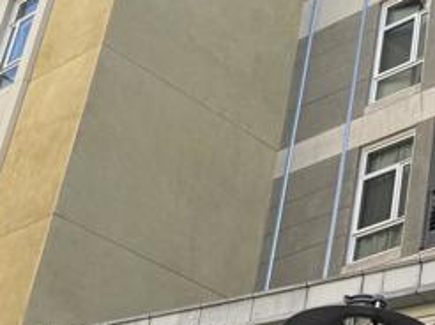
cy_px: 180
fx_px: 1255
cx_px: 523
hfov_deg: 18.6
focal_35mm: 100
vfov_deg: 14.8
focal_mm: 6.76
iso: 80
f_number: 1.78
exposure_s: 1/1425
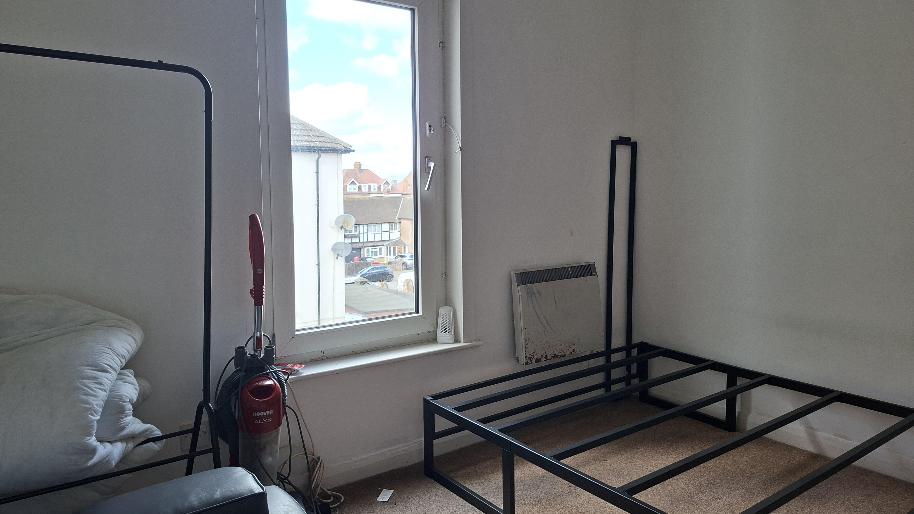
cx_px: 456
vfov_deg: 44.3
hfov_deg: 71.9
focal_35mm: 26
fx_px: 630
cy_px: 233
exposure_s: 1/100
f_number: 1.8
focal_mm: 5.54
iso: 64
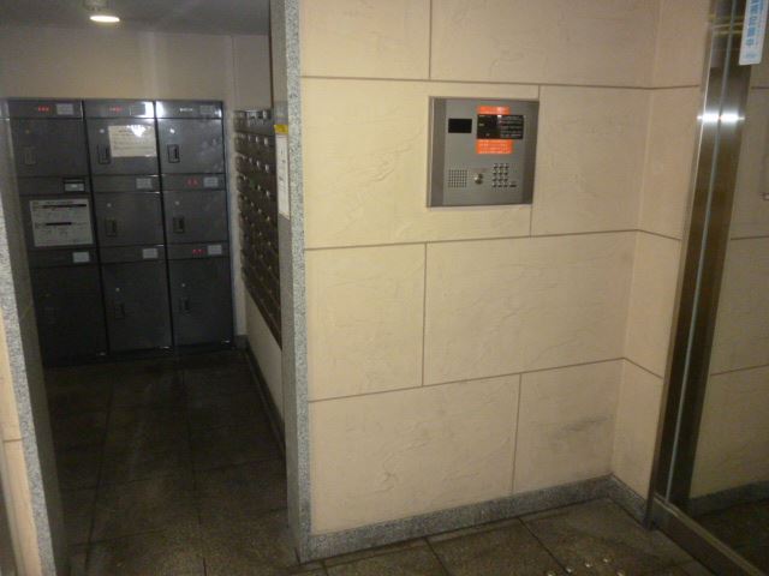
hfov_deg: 63.4
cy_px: 288
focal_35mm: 28
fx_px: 622
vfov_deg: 49.7
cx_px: 384
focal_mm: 5
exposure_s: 1/60
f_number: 3.1
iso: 640
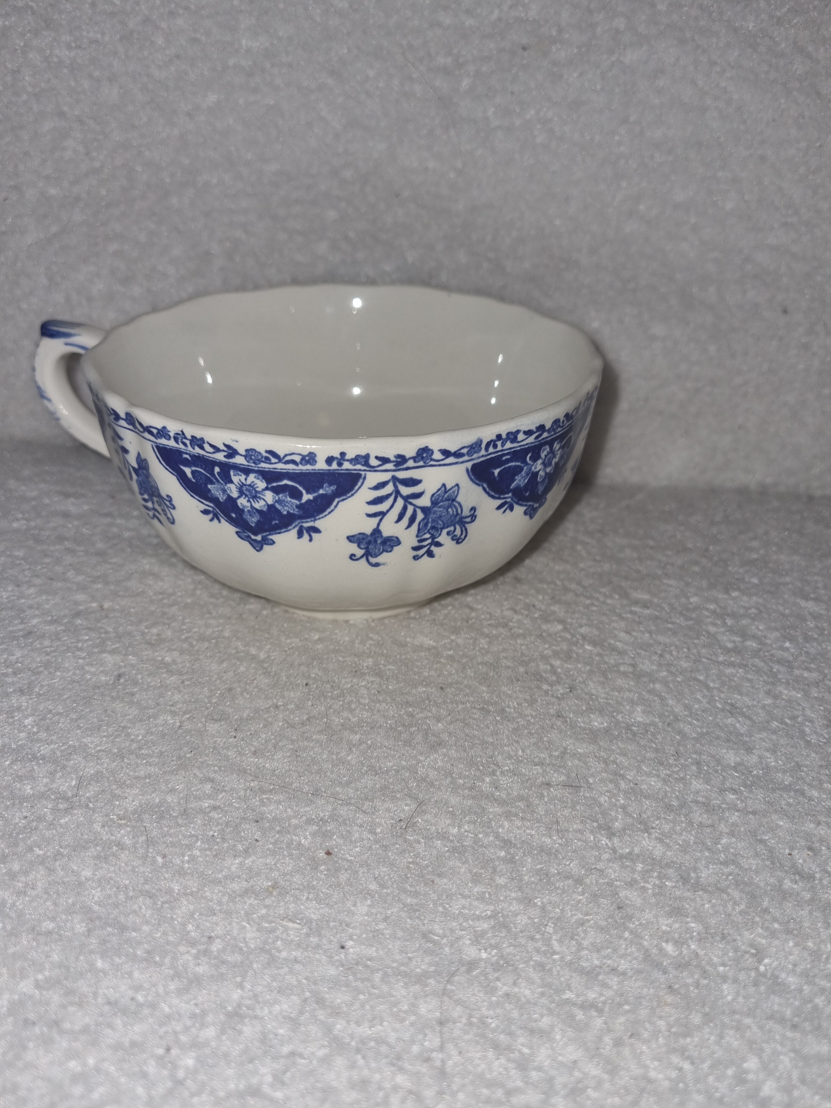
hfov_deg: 53.1
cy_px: 554
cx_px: 416
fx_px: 832
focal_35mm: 26
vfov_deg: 67.3
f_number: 1.8
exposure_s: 1/100
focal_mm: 5.4
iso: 64
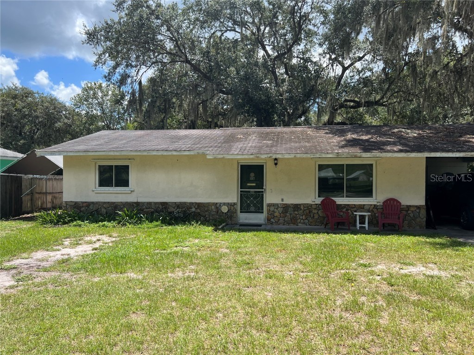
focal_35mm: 26
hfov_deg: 67.3
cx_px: 237
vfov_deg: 53.1
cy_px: 178
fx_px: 356
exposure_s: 1/2252
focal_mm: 5.7
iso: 50
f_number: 1.5
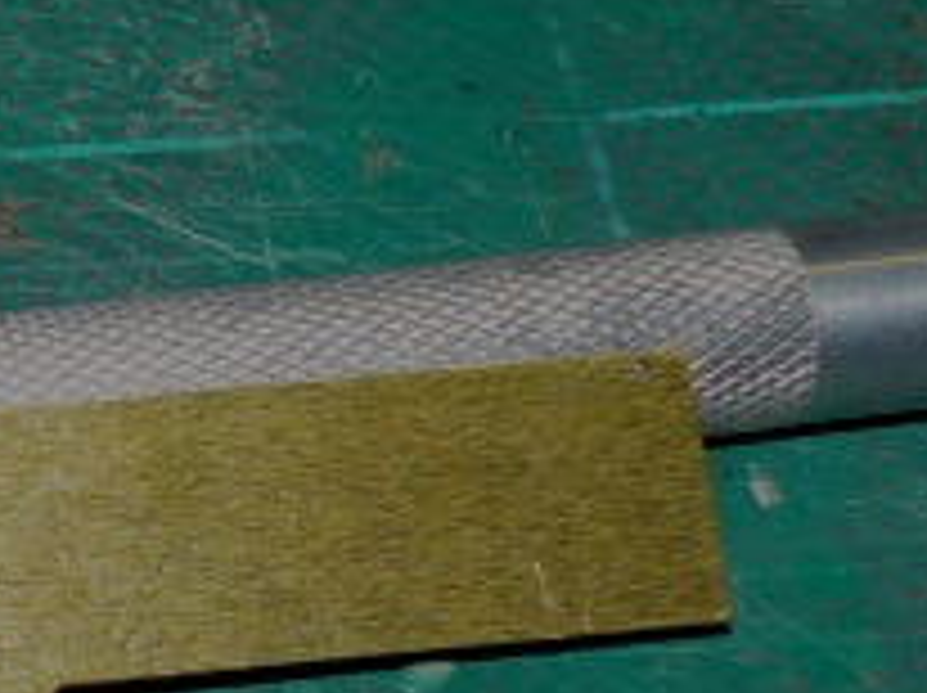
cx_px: -590
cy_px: 684
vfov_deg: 7.5
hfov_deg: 9.6
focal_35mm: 198
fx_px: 5296
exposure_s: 1/60
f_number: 3.2
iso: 100
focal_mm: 9.9
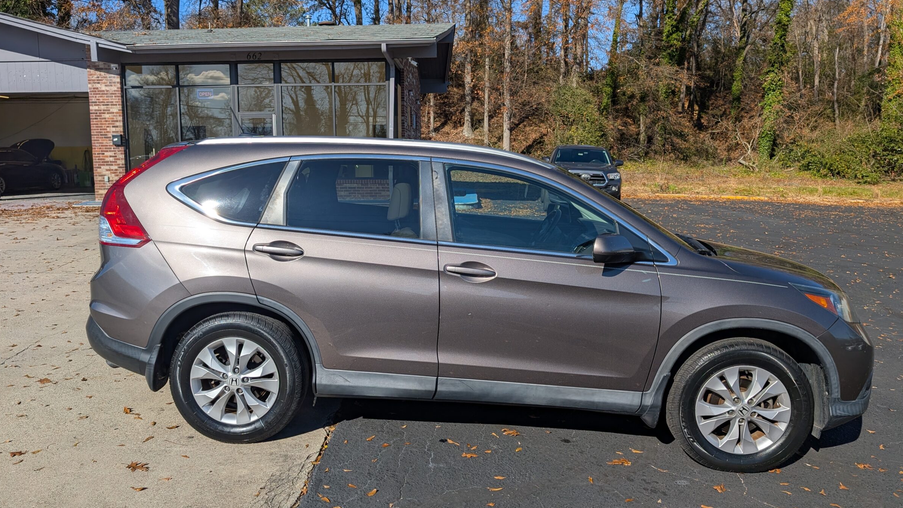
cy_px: 244
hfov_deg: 67.9
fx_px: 670
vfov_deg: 41.5
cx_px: 436
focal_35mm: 28
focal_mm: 6.9
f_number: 1.68
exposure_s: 1/2208
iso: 20
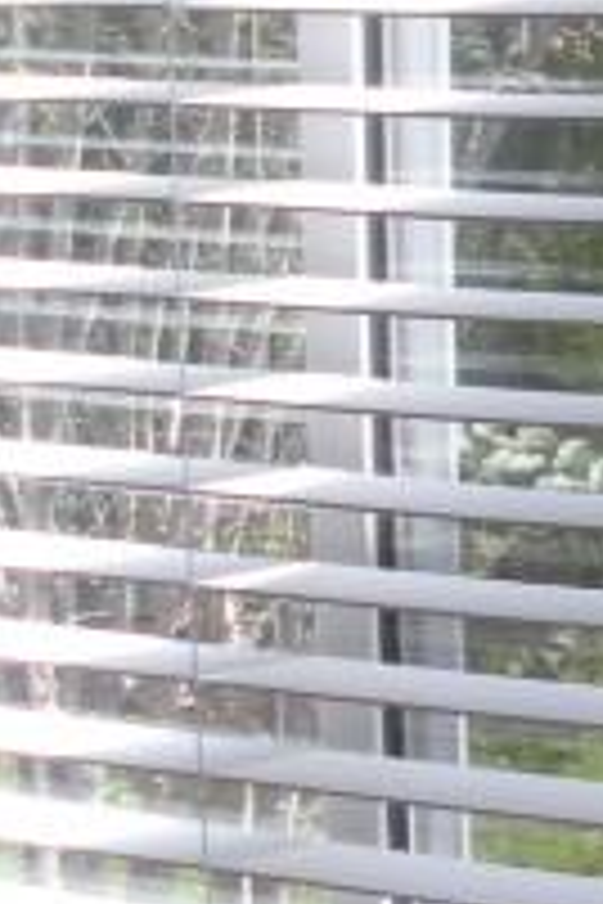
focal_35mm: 191
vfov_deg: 10.8
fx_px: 4798
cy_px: 279
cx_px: 2142
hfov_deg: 6.3
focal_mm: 6.3
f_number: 3.5
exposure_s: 1/119
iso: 64
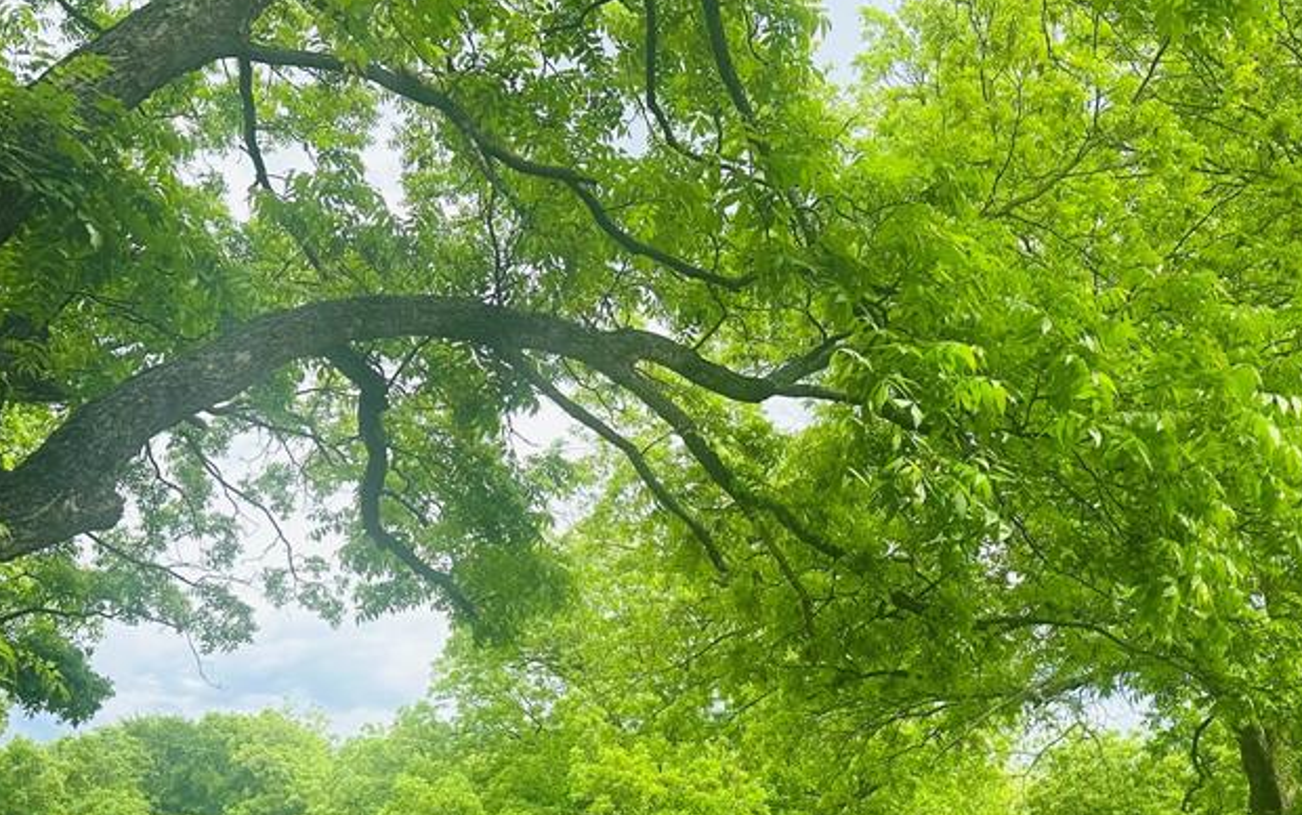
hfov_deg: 47.0
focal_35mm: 42
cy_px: 739
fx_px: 1491
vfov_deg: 29.3
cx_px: 754
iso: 80
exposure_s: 1/1357
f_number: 1.78
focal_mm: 6.86
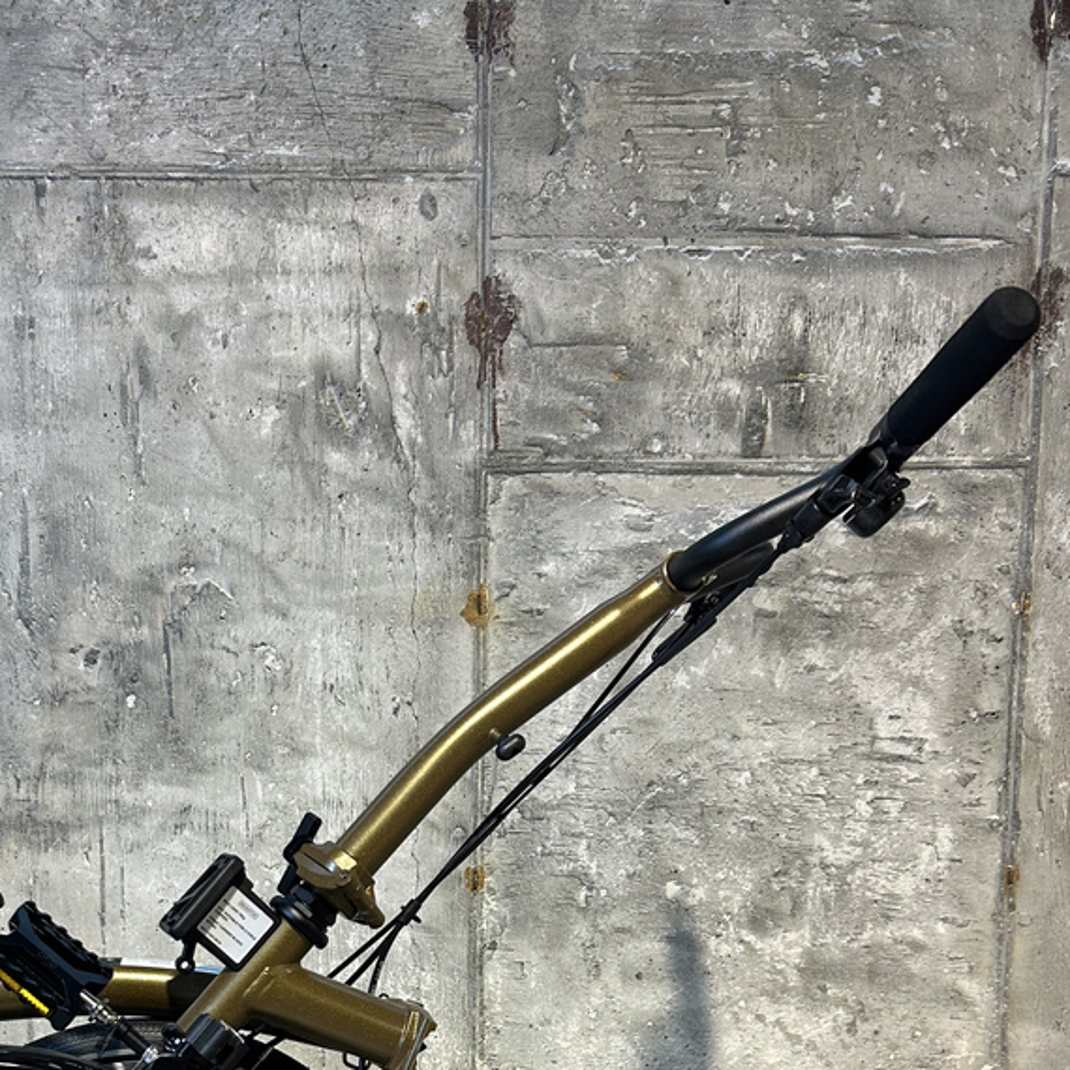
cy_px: 1023
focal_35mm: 46
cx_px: 294
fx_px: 1609
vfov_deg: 34.1
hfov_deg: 36.1
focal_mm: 5.7
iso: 125
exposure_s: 1/100
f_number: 1.5
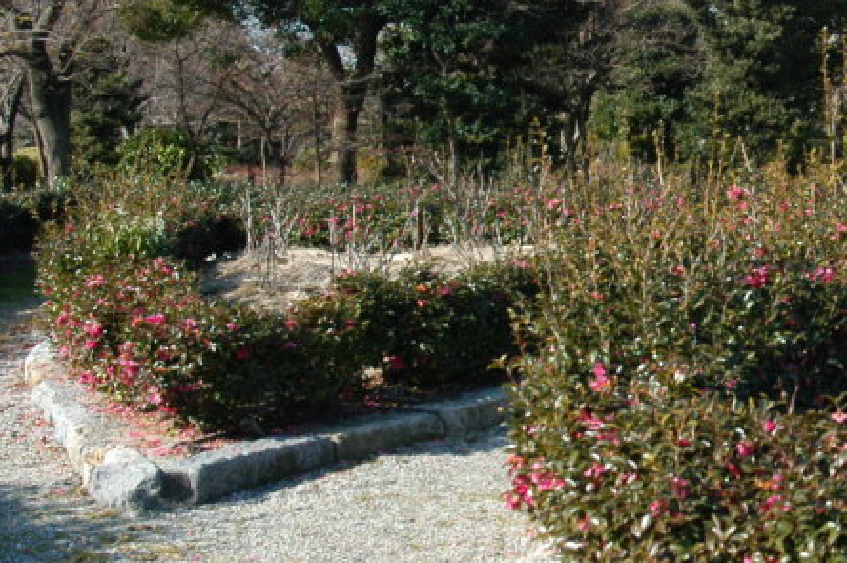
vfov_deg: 16.4
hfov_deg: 23.6
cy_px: 255
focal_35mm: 83
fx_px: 1951
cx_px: 826
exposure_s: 1/200
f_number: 7.1
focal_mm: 24
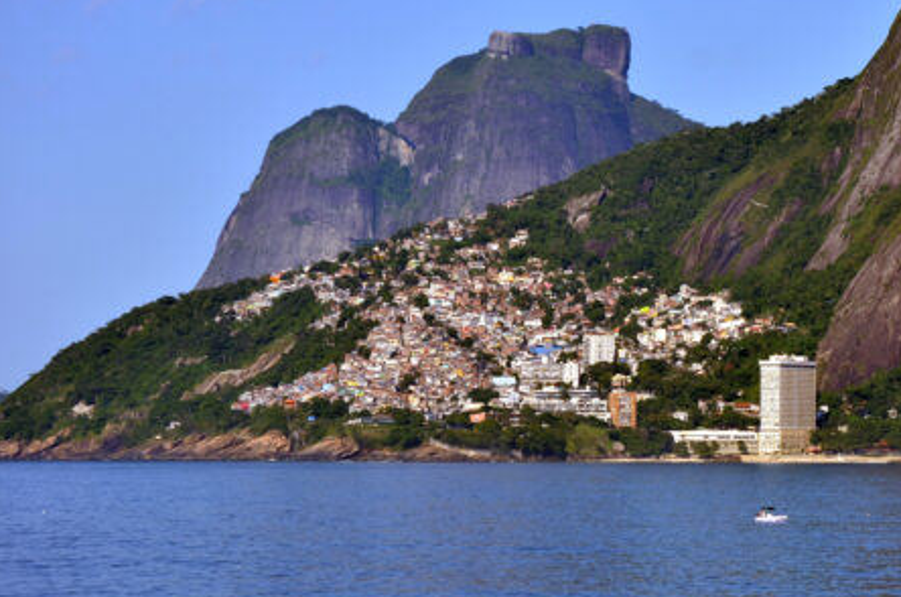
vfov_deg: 7.1
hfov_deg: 10.7
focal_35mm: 193
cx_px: 700
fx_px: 4820
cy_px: 251
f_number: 8
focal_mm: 82
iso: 100
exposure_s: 1/500
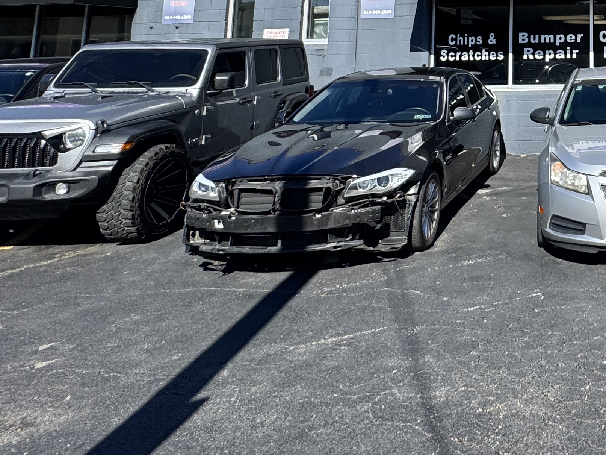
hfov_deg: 42.7
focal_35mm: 35
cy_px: -38
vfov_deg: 35.2
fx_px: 613
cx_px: 648
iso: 50
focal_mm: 2.2
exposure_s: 1/1789
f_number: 2.2
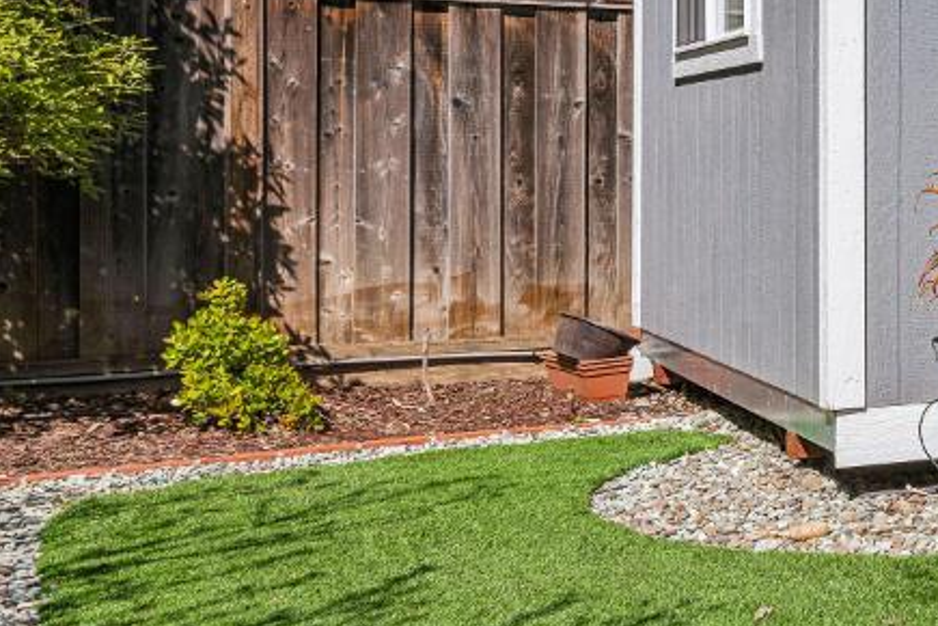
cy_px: 130
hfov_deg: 22.9
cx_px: 1542
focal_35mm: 64
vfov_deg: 21.1
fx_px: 1660
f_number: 8
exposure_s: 1/500
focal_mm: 18.5
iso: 140
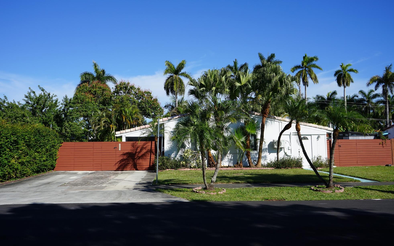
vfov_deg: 38.3
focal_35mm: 33
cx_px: 189
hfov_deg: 58.1
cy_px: 113
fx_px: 354
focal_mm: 31
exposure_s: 1/200
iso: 100
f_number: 11
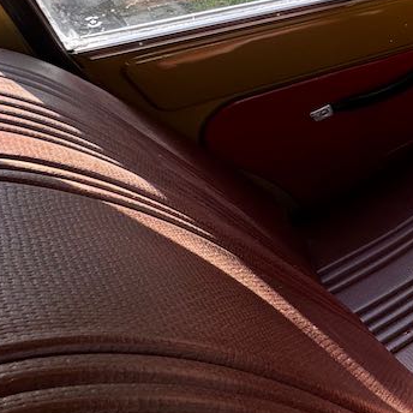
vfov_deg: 35.2
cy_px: 64
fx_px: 621
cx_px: 734
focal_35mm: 46
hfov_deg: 22.4
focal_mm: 2.22
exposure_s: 1/115
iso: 40
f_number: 2.2
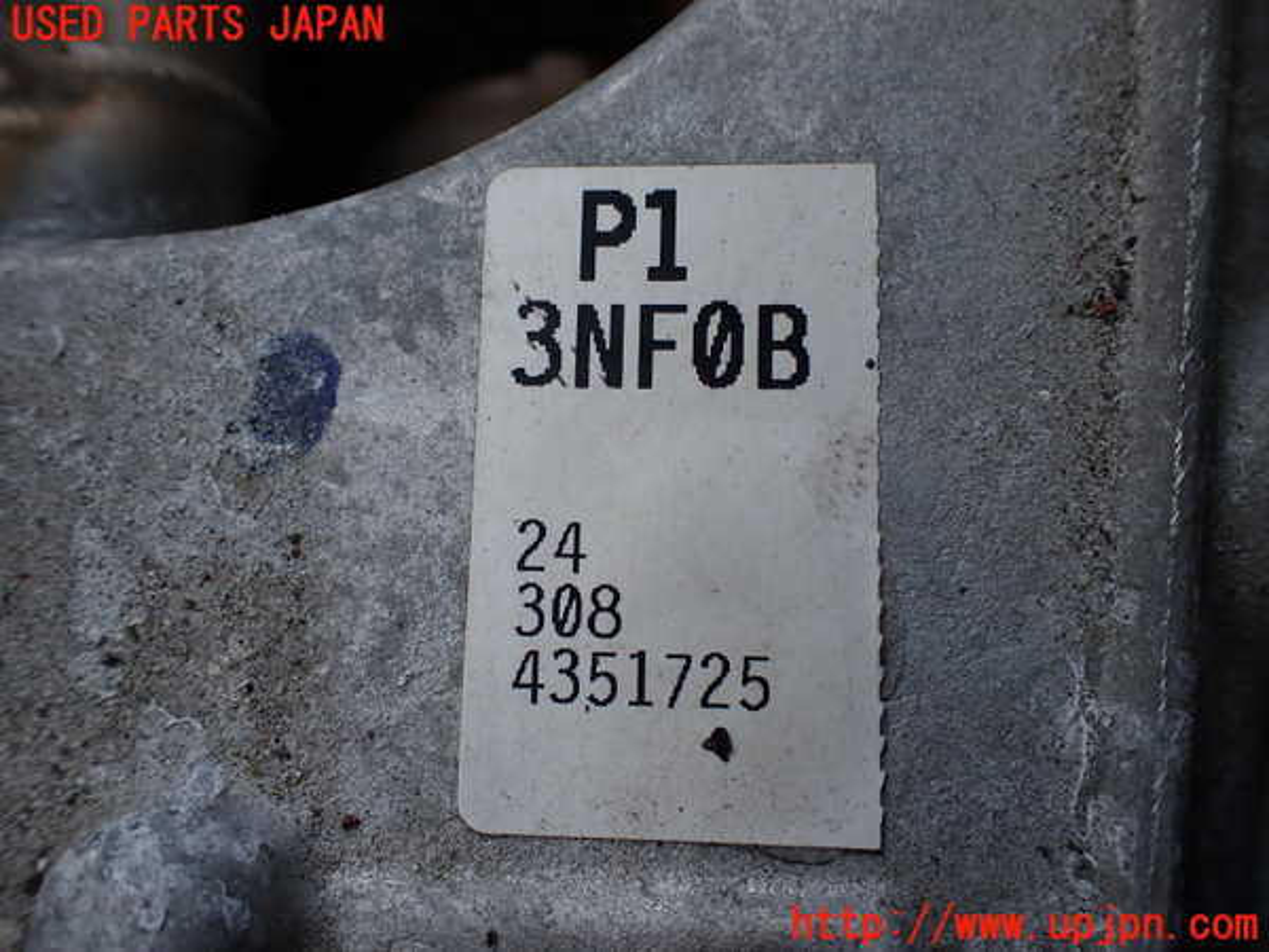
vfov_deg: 46.8
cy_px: 476
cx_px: 634
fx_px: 1100
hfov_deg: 60.0
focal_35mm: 30
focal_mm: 5.4
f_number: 2.3
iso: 100
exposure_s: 1/160
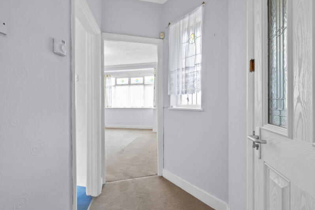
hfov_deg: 89.8
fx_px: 157
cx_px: 142
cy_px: 98
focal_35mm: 18
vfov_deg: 67.3
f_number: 16
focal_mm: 14
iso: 250
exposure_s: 1.6
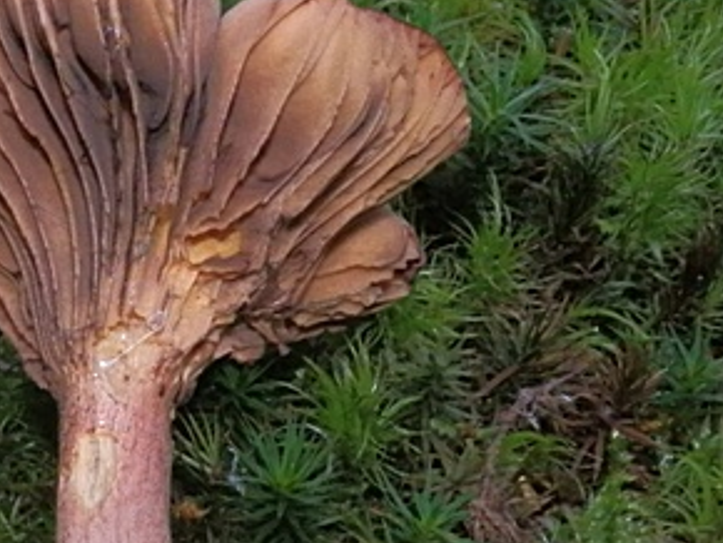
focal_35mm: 102
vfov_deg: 14.4
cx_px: 52
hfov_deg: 18.9
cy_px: 436
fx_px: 2132
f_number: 9.9
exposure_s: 1/40
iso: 800
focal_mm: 6.7
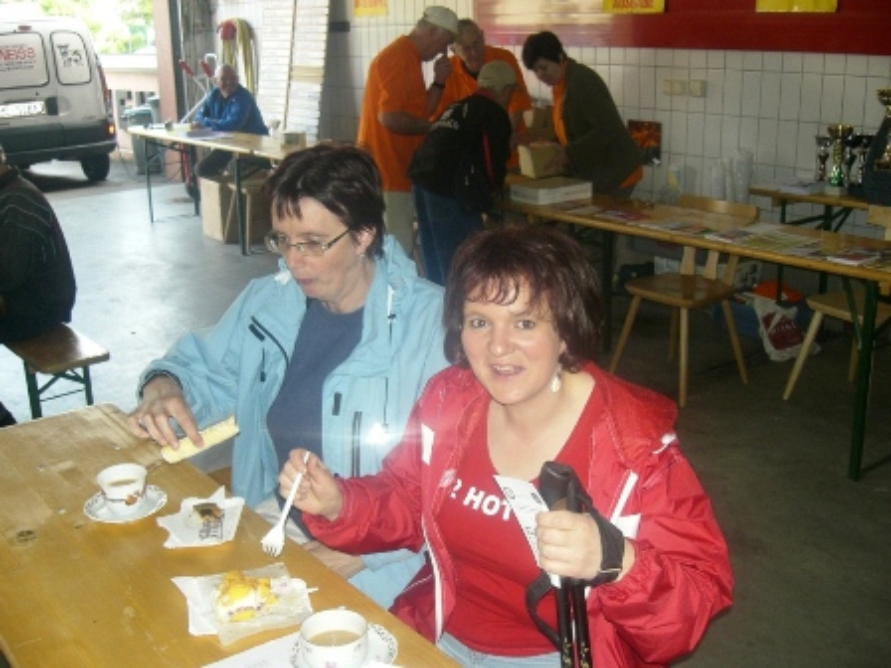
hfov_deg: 49.0
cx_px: 446
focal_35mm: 38
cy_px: 334
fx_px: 978
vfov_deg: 37.7
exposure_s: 1/60
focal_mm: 6.3
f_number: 3.1
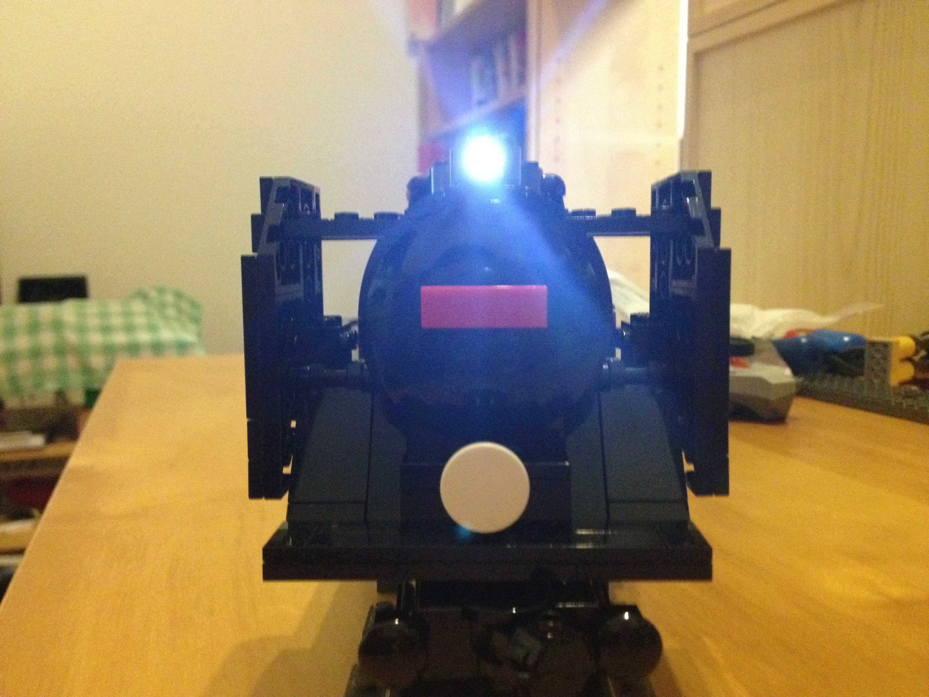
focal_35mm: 35
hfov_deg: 52.6
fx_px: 939
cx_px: 464
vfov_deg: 40.7
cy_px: 348
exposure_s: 1/15
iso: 800
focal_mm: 4.28
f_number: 2.4
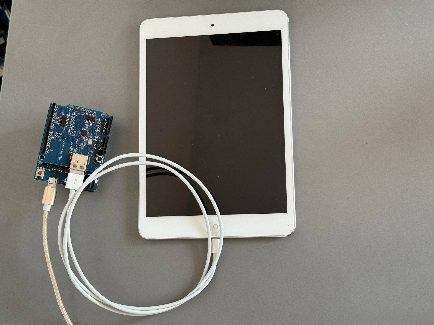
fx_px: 602
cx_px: 217
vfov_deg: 30.3
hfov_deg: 39.7
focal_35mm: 48
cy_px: 162
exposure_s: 1/62
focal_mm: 6.76
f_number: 1.78
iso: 100
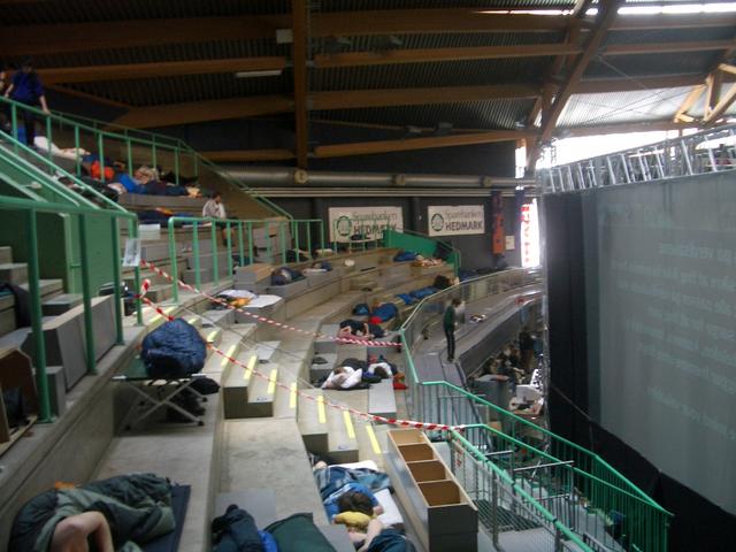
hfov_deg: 52.6
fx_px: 744
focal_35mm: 35
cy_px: 276
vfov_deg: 40.7
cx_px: 368
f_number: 2.6
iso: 100
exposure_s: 1/8
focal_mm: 5.8
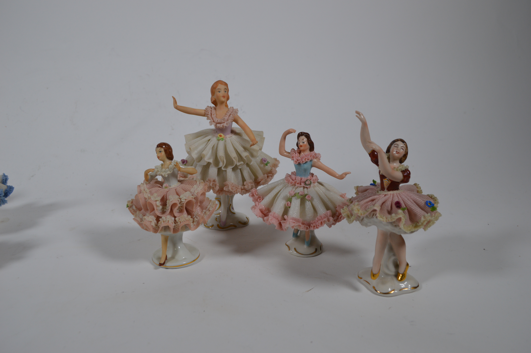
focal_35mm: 33
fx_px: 486
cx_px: 266
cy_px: 176
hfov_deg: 57.3
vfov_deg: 39.9
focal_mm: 22
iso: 200
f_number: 5.6
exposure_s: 1/125
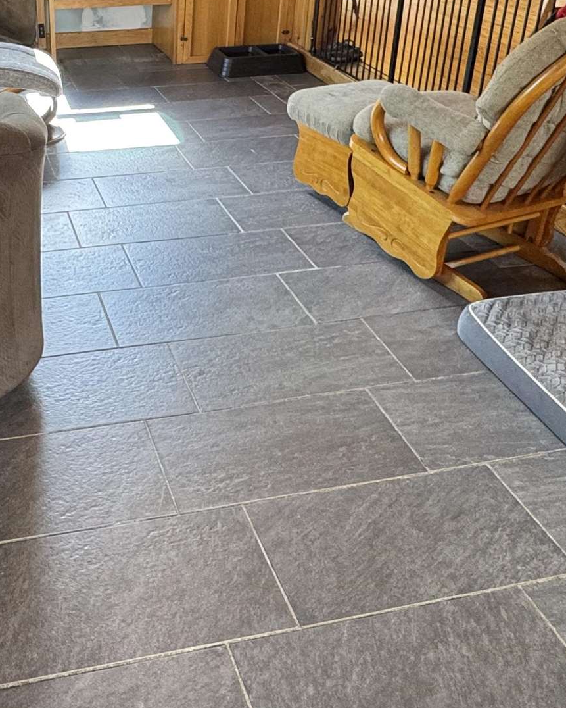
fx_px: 817
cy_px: 148
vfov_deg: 44.7
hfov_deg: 36.7
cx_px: 103
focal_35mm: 39
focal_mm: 2.22
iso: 250
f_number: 2.2
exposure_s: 1/120
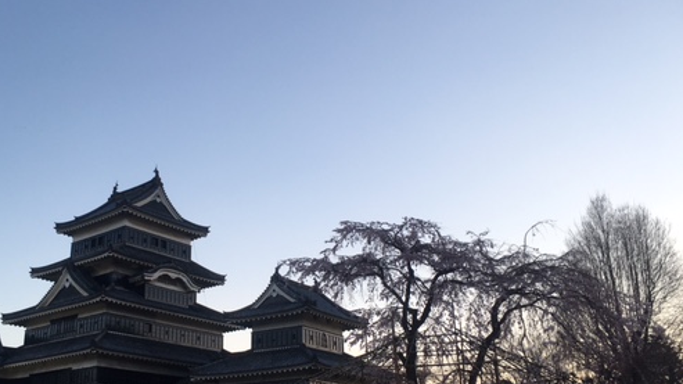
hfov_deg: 49.0
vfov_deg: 28.9
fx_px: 742
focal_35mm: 41
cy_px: 236
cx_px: 259
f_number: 2.2
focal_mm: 4.15
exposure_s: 1/164
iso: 25
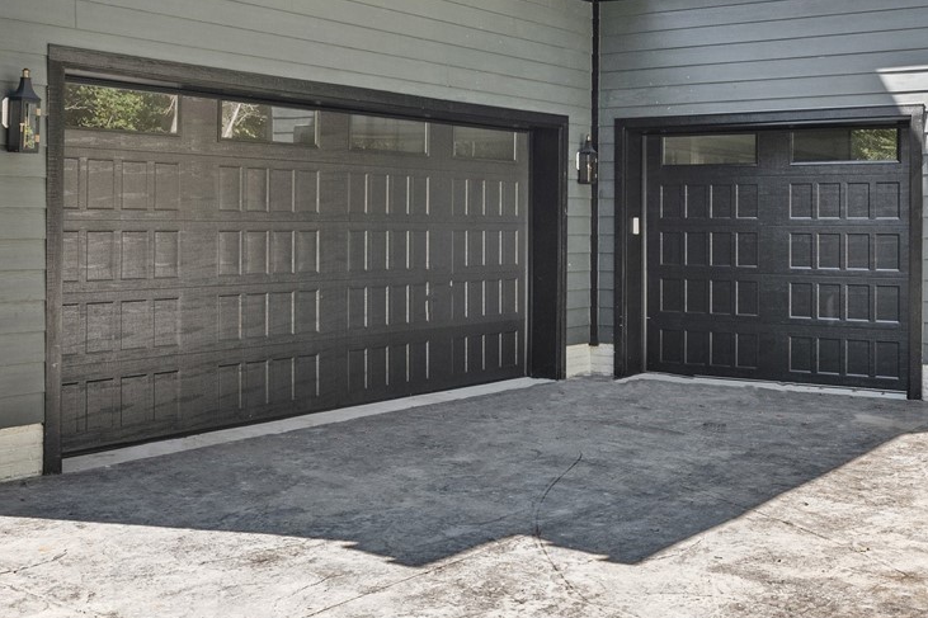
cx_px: 525
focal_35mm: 49
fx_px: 1263
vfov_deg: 27.3
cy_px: 203
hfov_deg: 40.3
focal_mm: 33
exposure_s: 1/125
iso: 640
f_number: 8
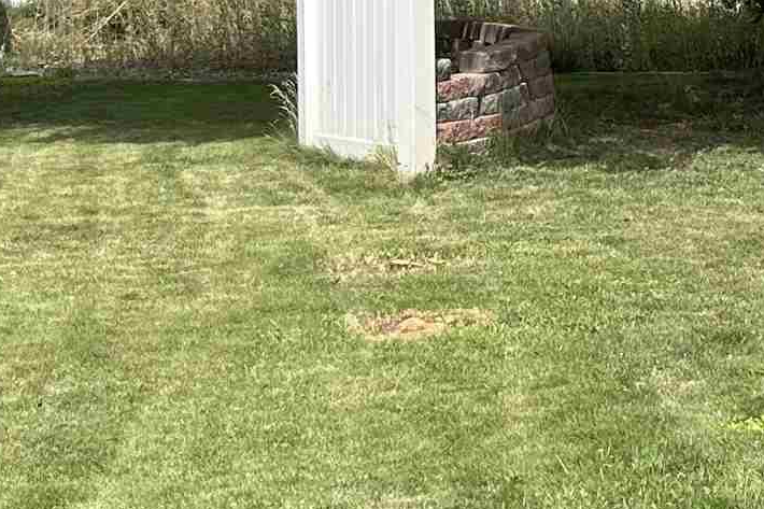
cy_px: -36
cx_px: 1105
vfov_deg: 12.5
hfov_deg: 17.3
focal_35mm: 108
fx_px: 2291
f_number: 1.78
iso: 80
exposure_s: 1/2809
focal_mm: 6.86
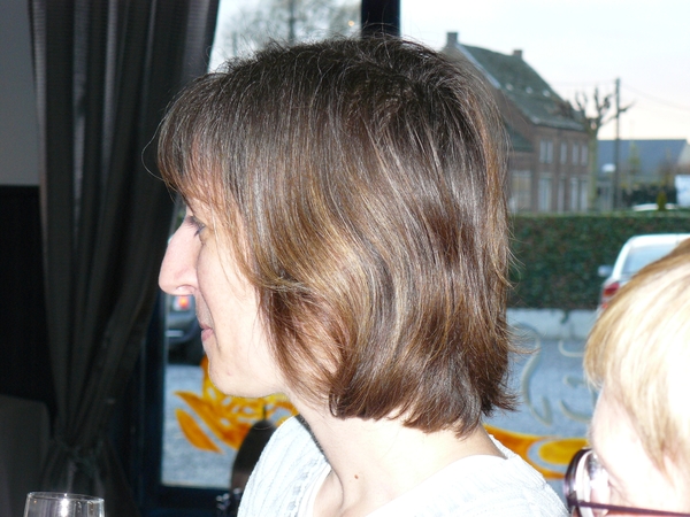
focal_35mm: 99
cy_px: 258
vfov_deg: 14.9
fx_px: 1973
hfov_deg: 19.8
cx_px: 345
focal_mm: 16.5
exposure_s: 1/30
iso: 160
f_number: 3.2
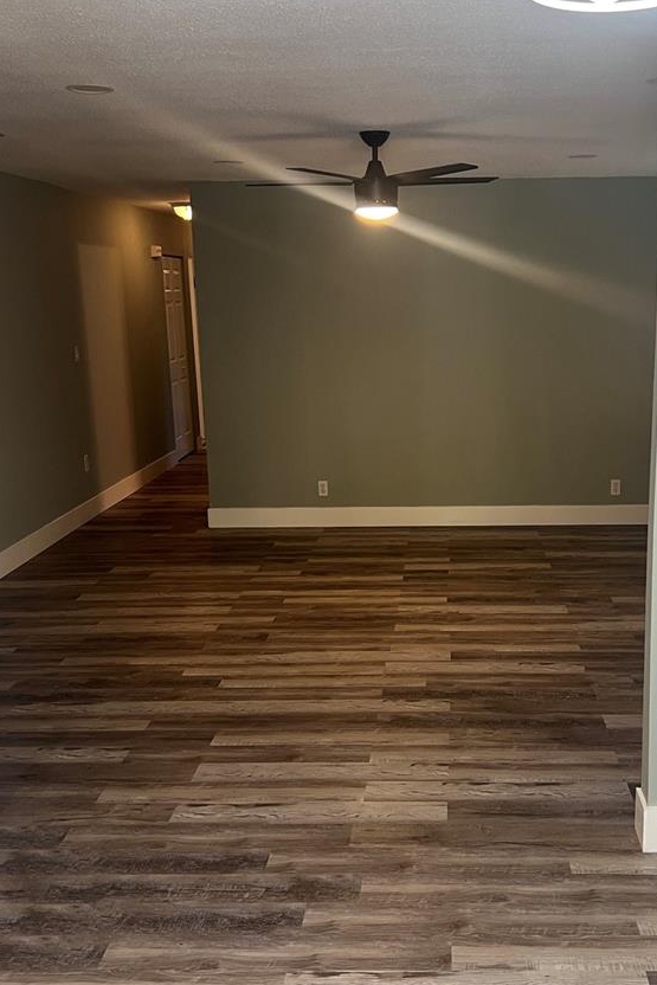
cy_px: 529
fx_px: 1067
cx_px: 421
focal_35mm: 39
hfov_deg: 34.0
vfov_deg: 49.5
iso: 100
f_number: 1.5
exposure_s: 1/60
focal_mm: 5.7
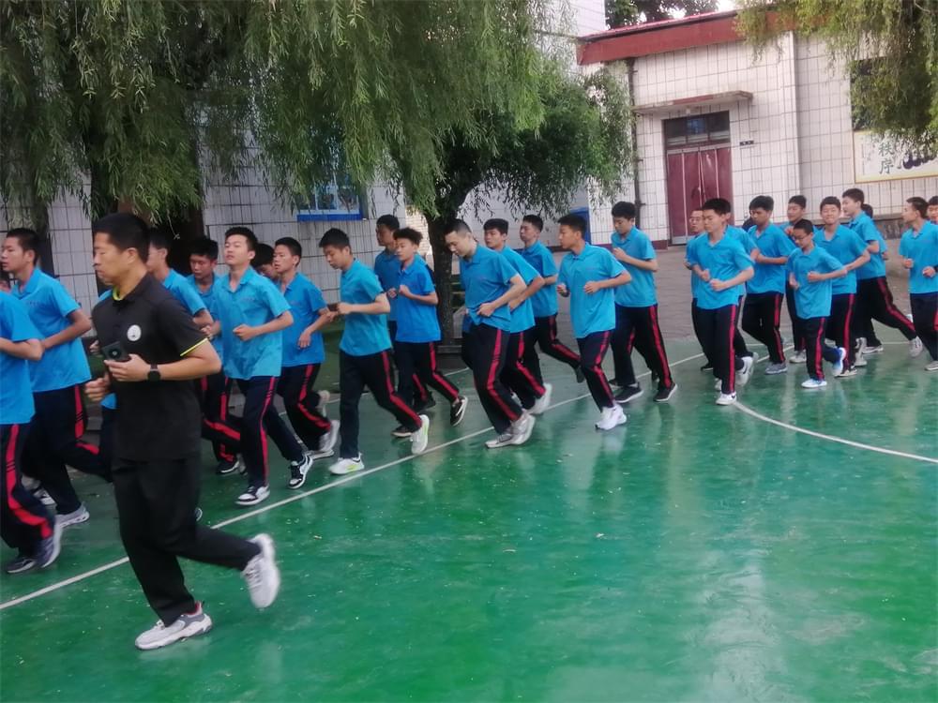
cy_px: 352
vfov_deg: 35.1
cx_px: 469
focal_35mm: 41
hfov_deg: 45.8
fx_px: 1111
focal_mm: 3.6
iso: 50
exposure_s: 1/149
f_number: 1.8
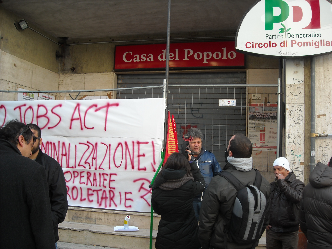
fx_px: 336
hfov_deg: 52.6
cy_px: 124
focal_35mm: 35
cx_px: 166
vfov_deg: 40.7
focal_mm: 5.7
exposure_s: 1/201
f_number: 2.8
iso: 64
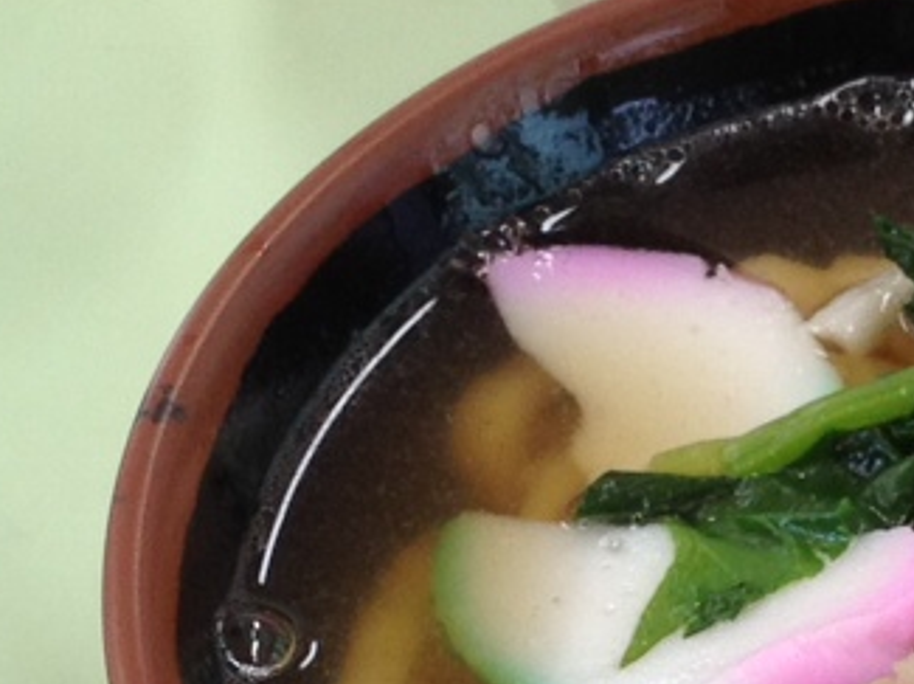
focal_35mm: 176
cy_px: 920
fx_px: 4642
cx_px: 633
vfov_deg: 8.3
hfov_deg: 11.2
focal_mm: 4.28
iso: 80
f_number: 2.4
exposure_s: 1/60
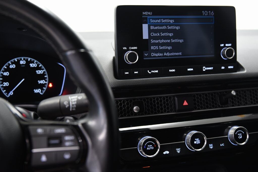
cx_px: 129
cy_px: 86
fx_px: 344
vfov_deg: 28.1
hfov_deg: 41.1
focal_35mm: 48
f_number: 4
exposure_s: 1/15
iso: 1600
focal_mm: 48
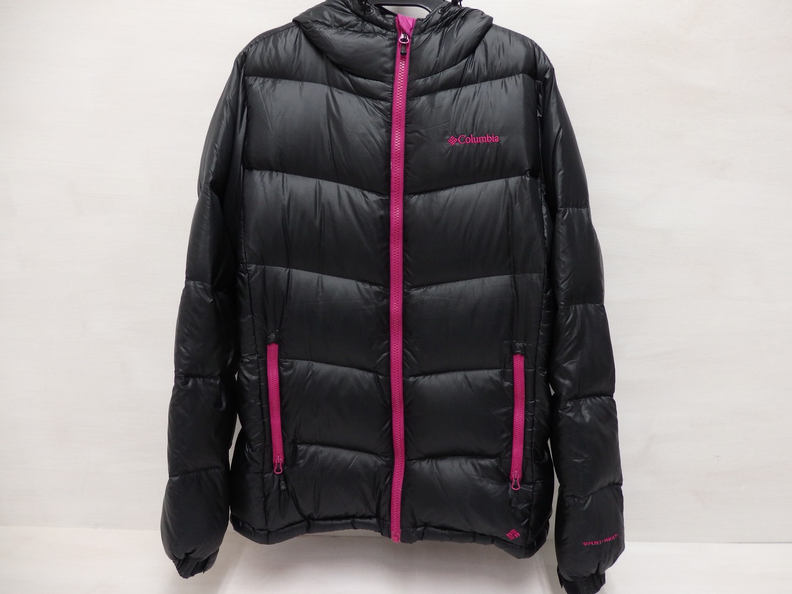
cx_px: 396
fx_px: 572
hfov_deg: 69.4
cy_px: 297
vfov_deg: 54.9
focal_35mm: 25
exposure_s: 1/25
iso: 200
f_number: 3
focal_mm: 4.5
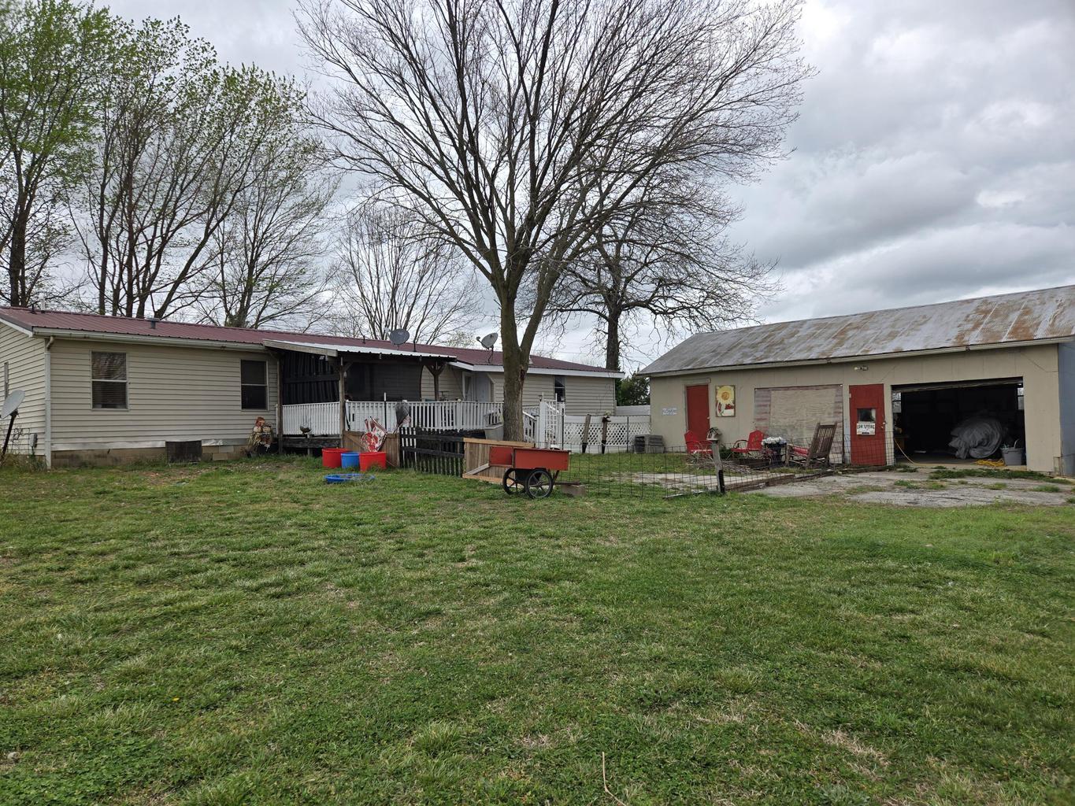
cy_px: 403
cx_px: 538
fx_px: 714
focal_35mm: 23
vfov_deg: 58.9
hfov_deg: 73.9
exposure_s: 1/994
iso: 25
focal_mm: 5.4
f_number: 1.8
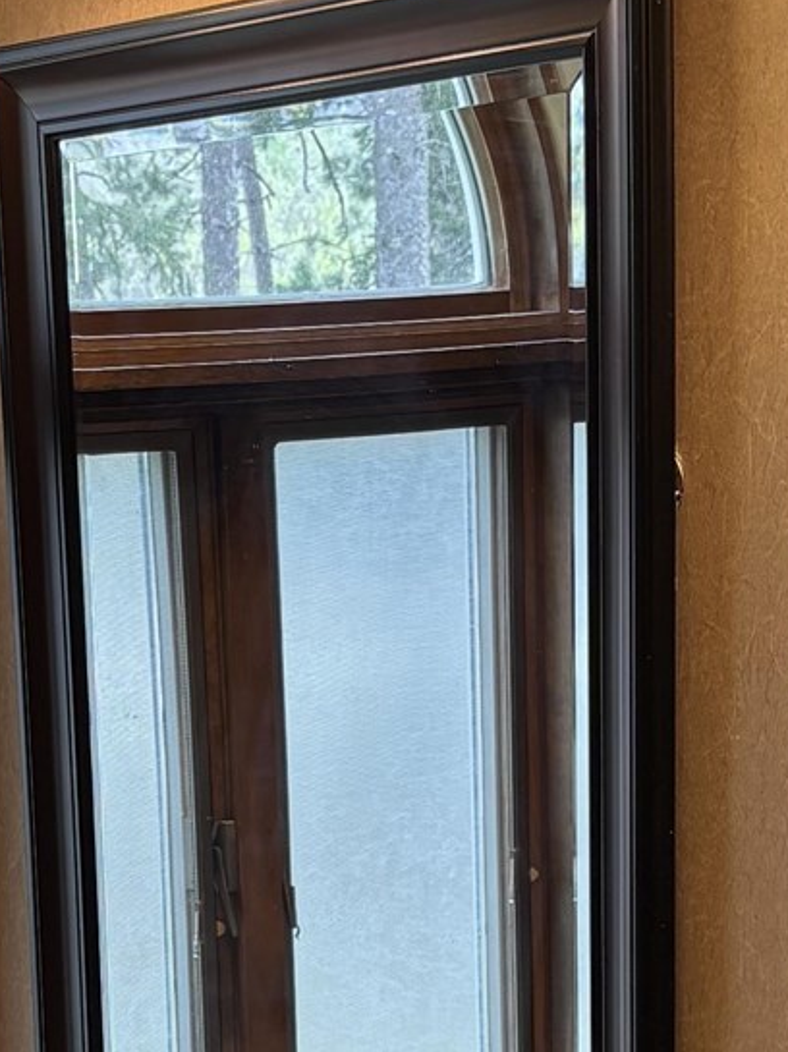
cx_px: 222
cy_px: 1147
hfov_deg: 13.4
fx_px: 3343
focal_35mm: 110
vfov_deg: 17.3
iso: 50
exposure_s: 1/120
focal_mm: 5.96
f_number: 1.6
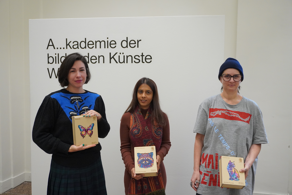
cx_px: 146
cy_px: 98
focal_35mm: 36
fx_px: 292
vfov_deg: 36.9
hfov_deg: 53.1
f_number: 4.5
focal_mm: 24
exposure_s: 1/160
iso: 2000
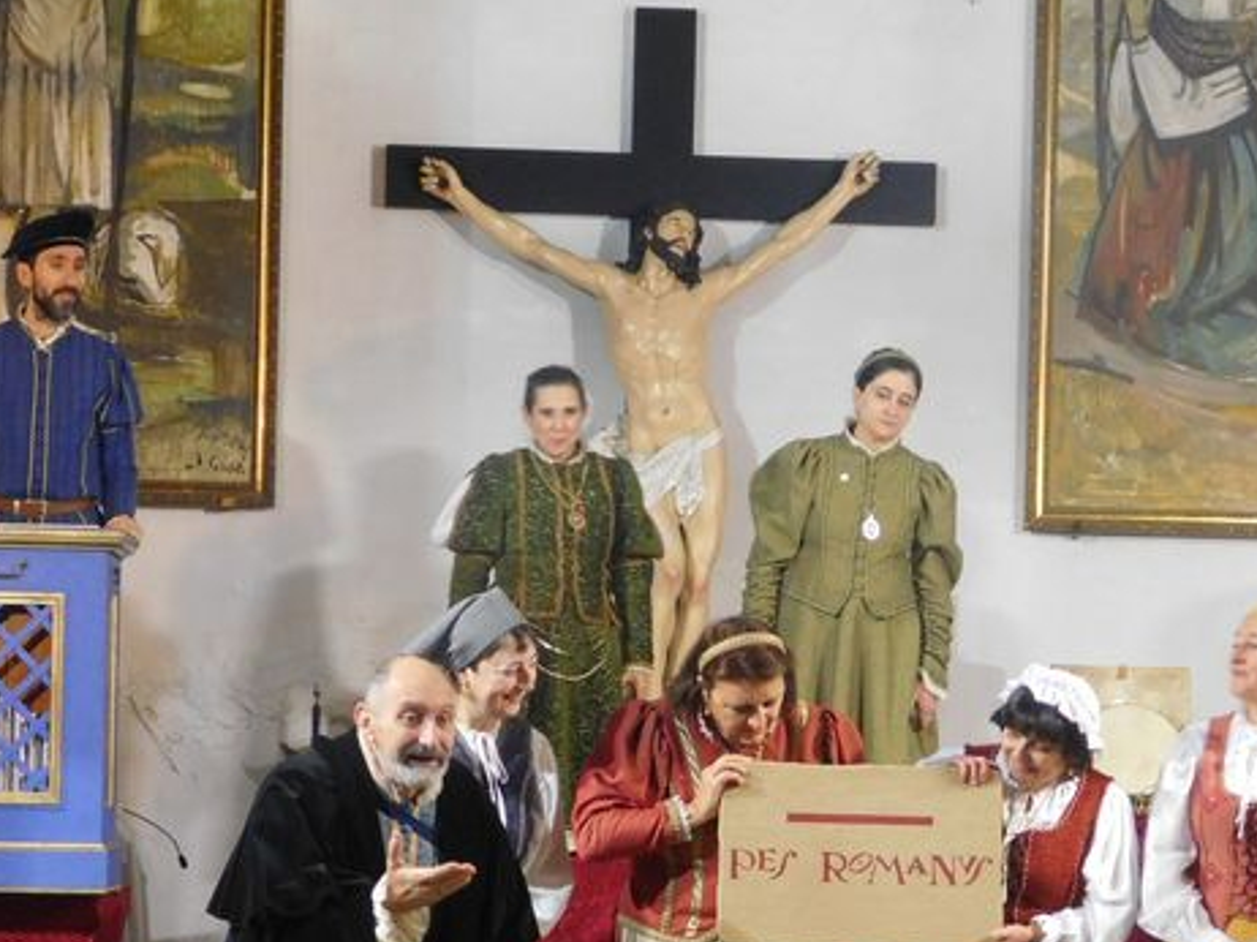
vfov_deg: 12.0
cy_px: 656
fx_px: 4464
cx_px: 724
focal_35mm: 123
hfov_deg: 16.0
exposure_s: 1/15
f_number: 4.3
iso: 400
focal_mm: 12.6
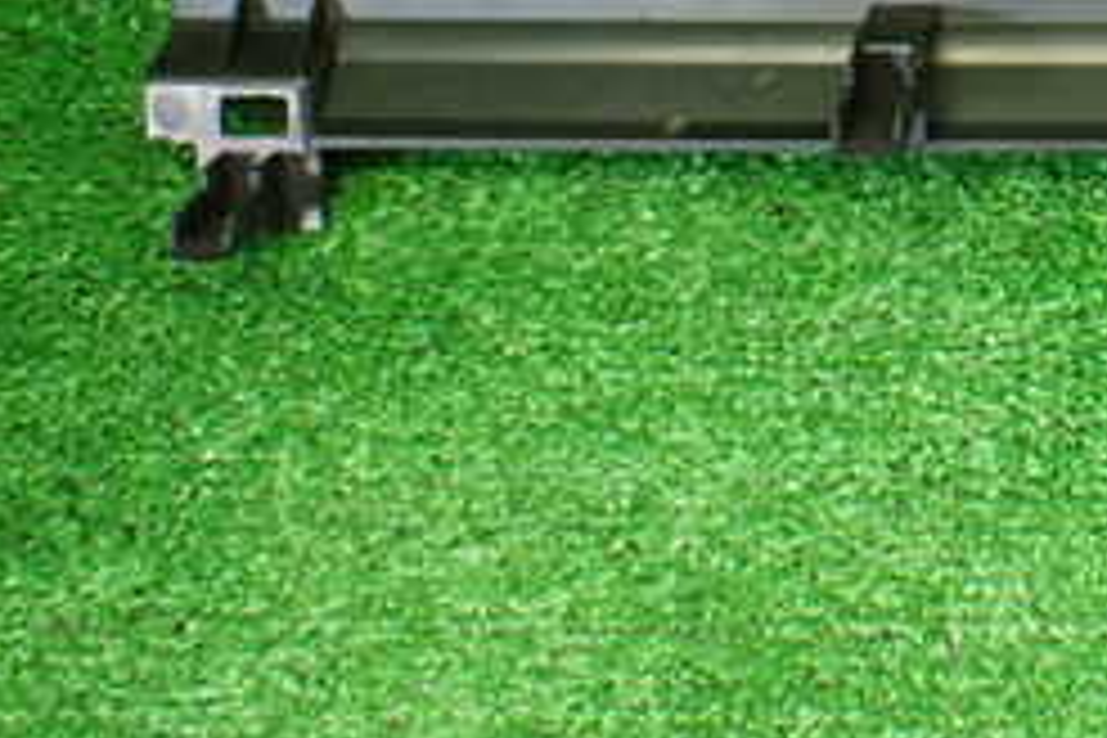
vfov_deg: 17.3
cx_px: 1233
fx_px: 2337
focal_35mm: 76
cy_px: -108
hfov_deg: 24.7
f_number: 2.3
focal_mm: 5.4
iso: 800
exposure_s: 1/125
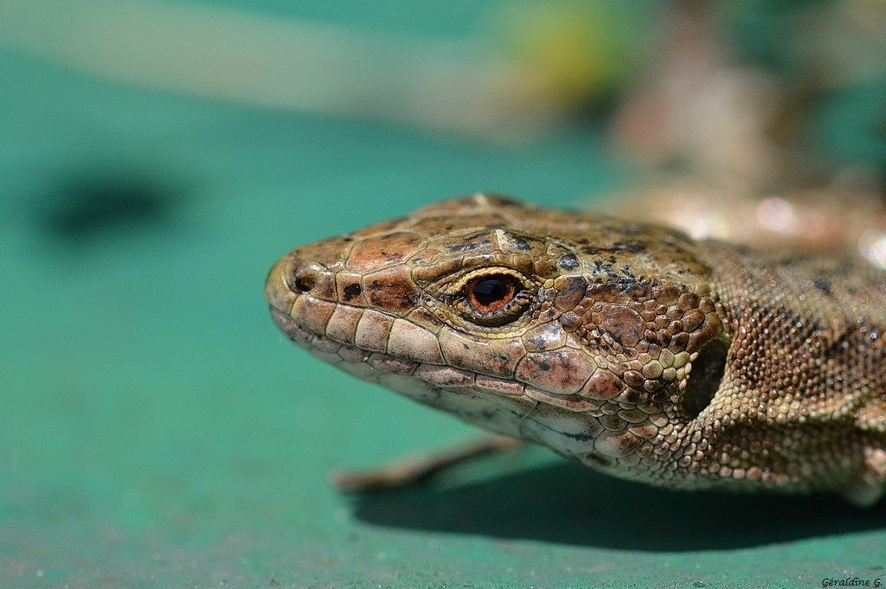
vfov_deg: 8.7
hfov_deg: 13.1
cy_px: 294
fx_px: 3873
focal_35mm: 158
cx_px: 443
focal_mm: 105
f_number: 7.1
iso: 400
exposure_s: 1/2000
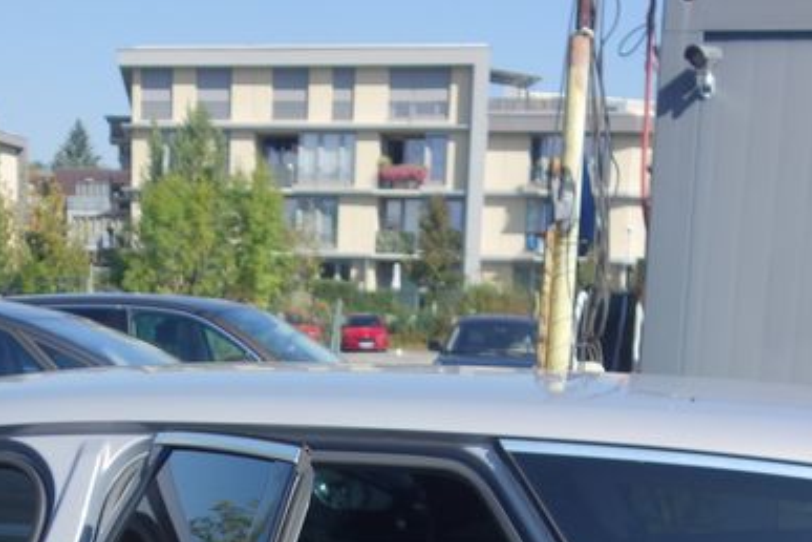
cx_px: 292
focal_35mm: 74
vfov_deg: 17.3
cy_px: 713
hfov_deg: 27.2
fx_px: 1669
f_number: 2.2
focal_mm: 10.4
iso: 125
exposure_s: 1/2000
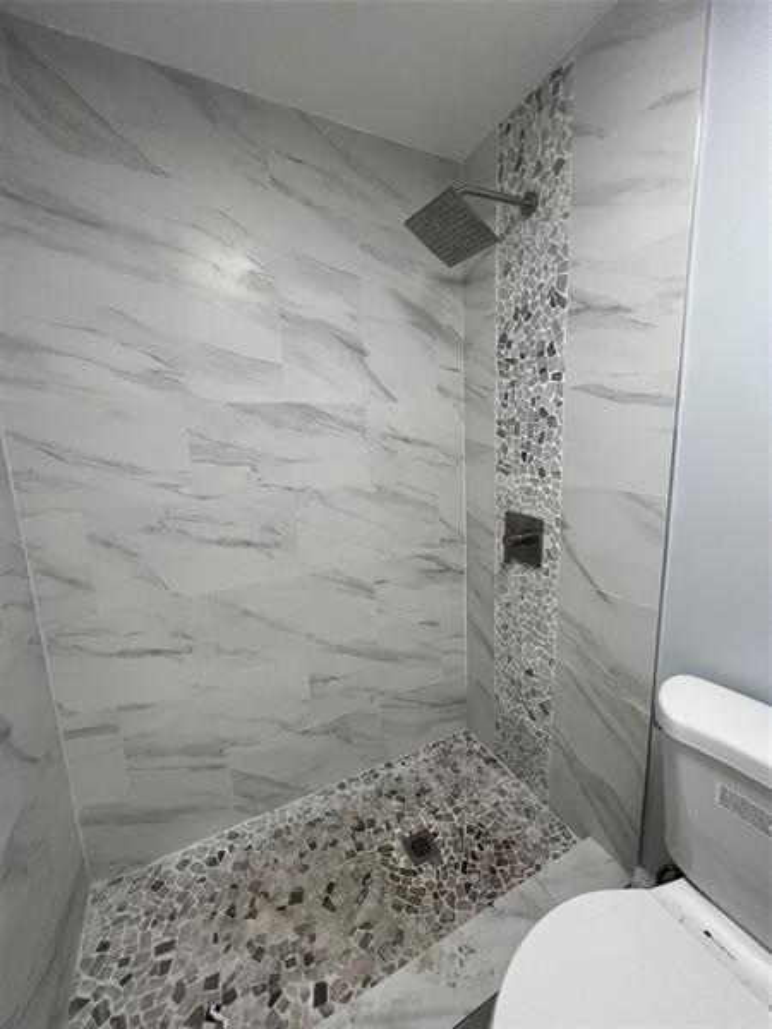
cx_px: 386
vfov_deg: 106.2
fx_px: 387
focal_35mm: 13
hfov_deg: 89.9
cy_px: 514
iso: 160
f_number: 1.8
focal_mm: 1.57
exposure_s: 1/120
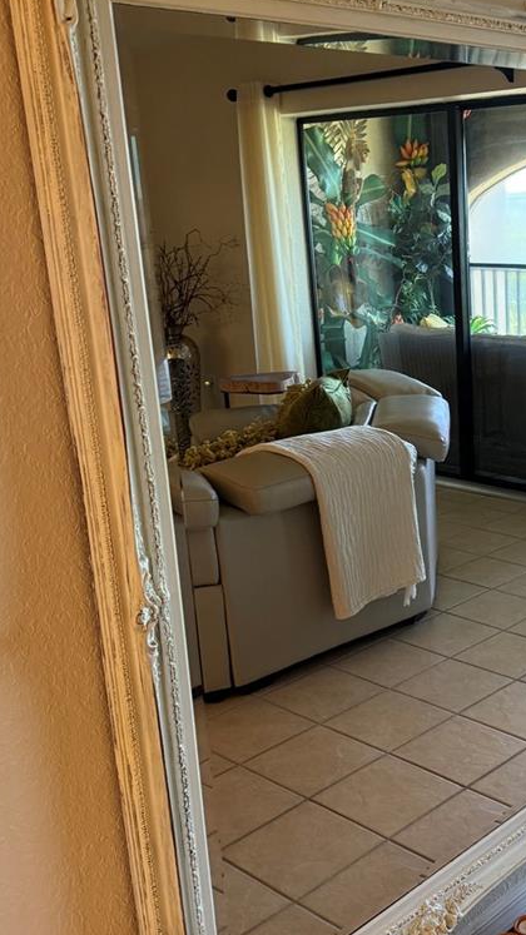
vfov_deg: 48.3
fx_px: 1042
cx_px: 473
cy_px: 514
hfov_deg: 27.3
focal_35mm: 42
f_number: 1.78
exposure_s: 1/60
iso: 250
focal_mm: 6.76
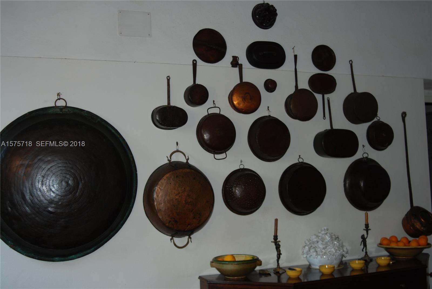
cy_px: 144
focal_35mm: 42
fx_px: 504
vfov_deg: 32.0
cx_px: 216
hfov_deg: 46.4
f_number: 3.5
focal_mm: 28
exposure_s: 1/60
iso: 200
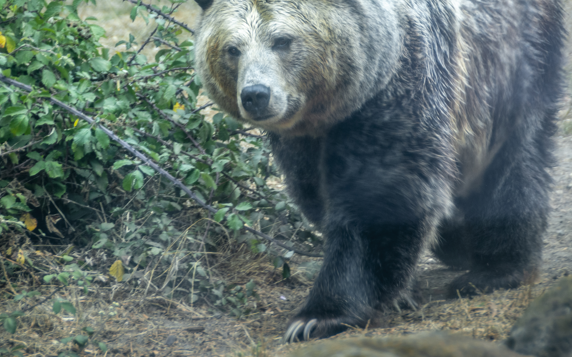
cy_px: 109
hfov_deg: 6.8
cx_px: 271
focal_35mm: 308
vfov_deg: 4.3
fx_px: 4801
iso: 200
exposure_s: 1/125
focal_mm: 150
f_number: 5.6
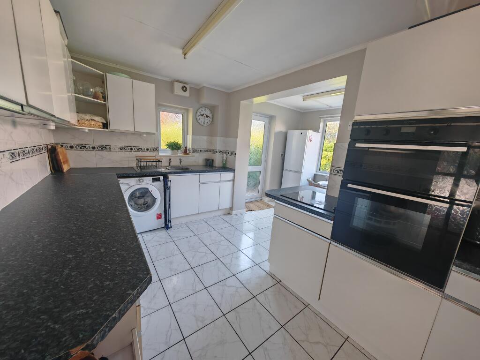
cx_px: 240
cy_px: 180
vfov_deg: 89.9
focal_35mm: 13
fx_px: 180
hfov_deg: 106.2
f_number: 2
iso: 200
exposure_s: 1/50
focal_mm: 1.82
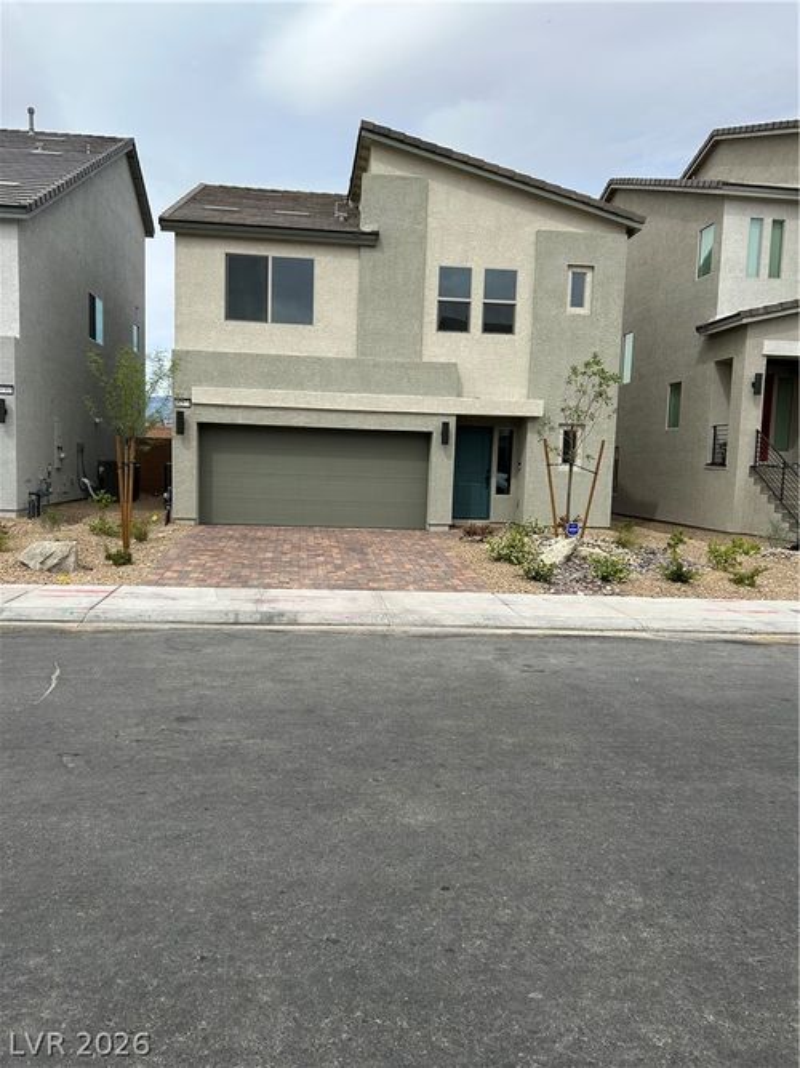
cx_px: 400
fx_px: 801
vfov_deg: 67.3
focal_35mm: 26
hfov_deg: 53.0
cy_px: 534
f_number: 1.5
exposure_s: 1/4115
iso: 50
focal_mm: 5.7
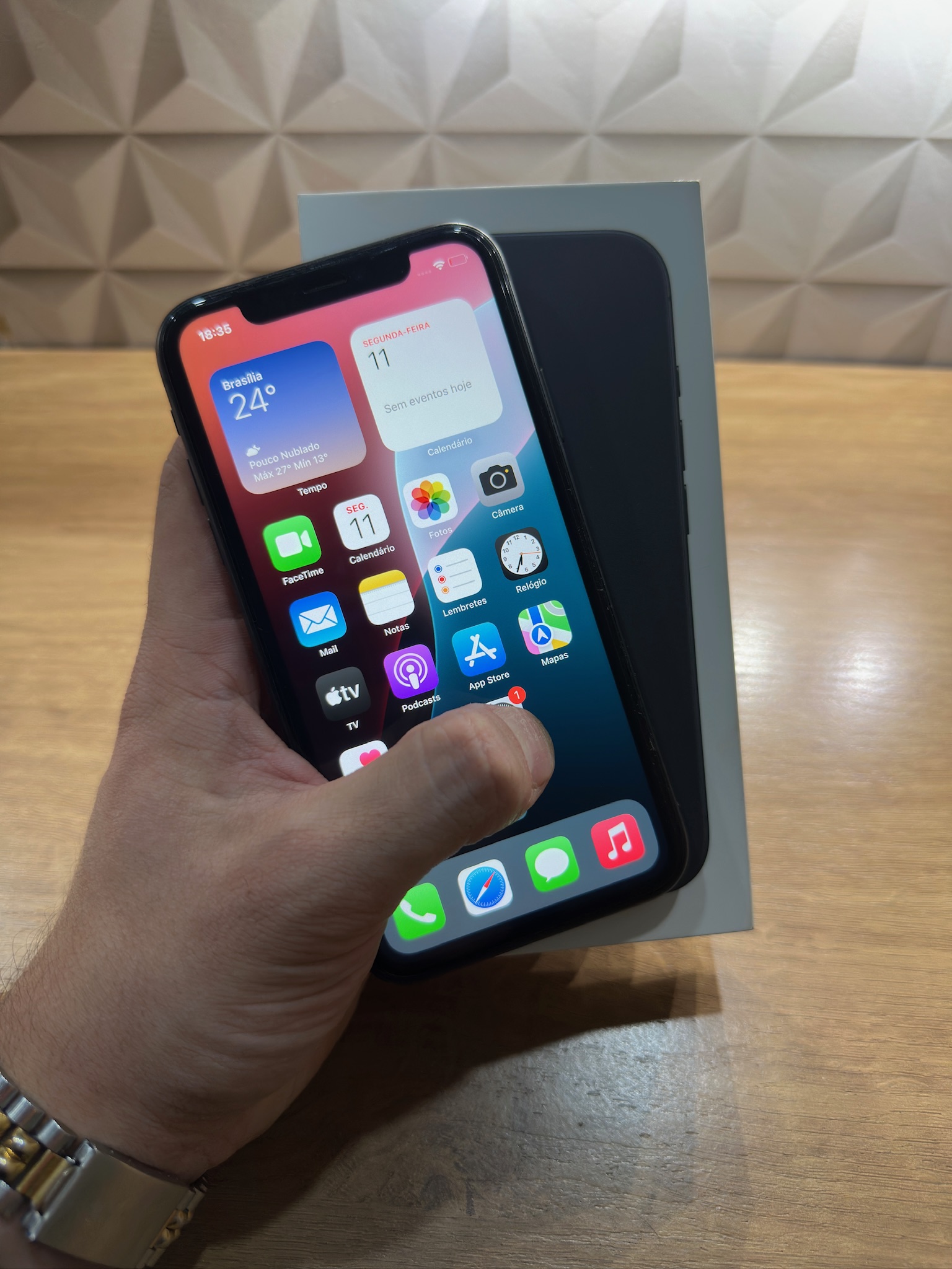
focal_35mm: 24
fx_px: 880
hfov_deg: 56.8
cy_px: 634
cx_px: 476
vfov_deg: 71.6
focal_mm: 6.86
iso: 100
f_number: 1.78
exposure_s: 1/120
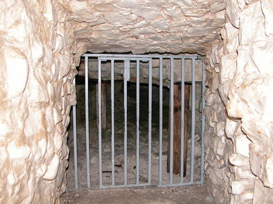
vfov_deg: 40.7
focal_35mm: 35
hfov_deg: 52.6
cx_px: 136
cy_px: 102
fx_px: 276
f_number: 2.8
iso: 100
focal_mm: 8.9
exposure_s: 1/60
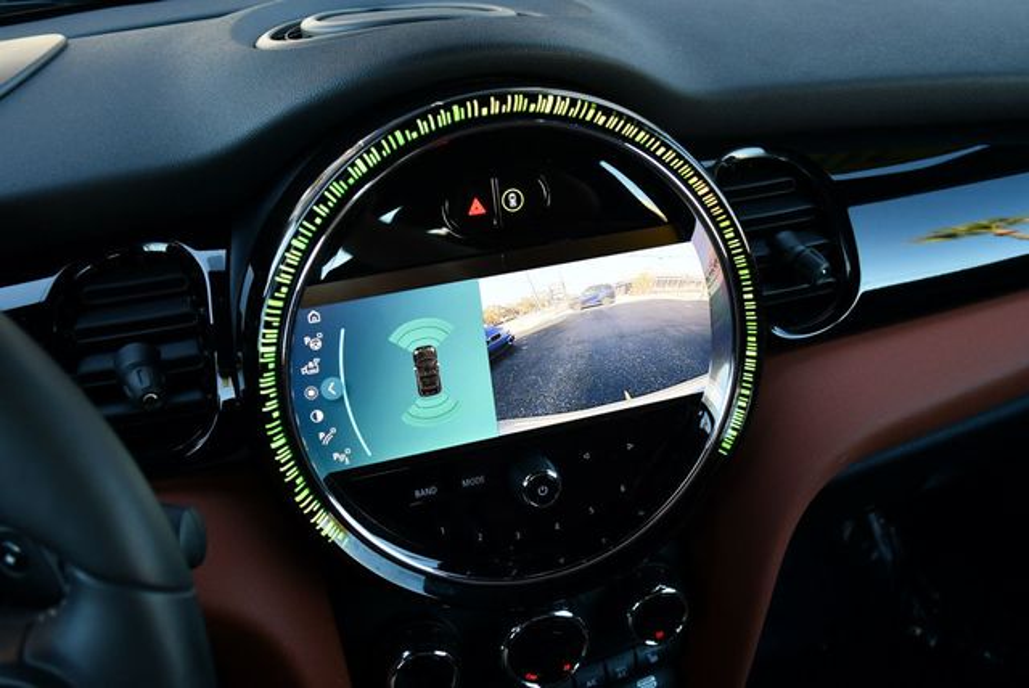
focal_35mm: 36
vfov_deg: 36.9
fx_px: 1030
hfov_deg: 53.1
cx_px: 514
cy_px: 344
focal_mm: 18
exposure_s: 1/250
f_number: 3.5
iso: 400
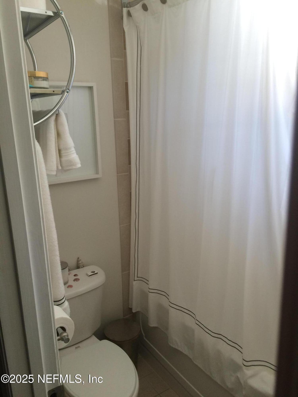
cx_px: 149
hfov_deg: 48.2
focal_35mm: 29
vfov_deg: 61.7
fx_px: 333
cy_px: 198
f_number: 2.2
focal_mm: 4.15
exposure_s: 1/30
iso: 50
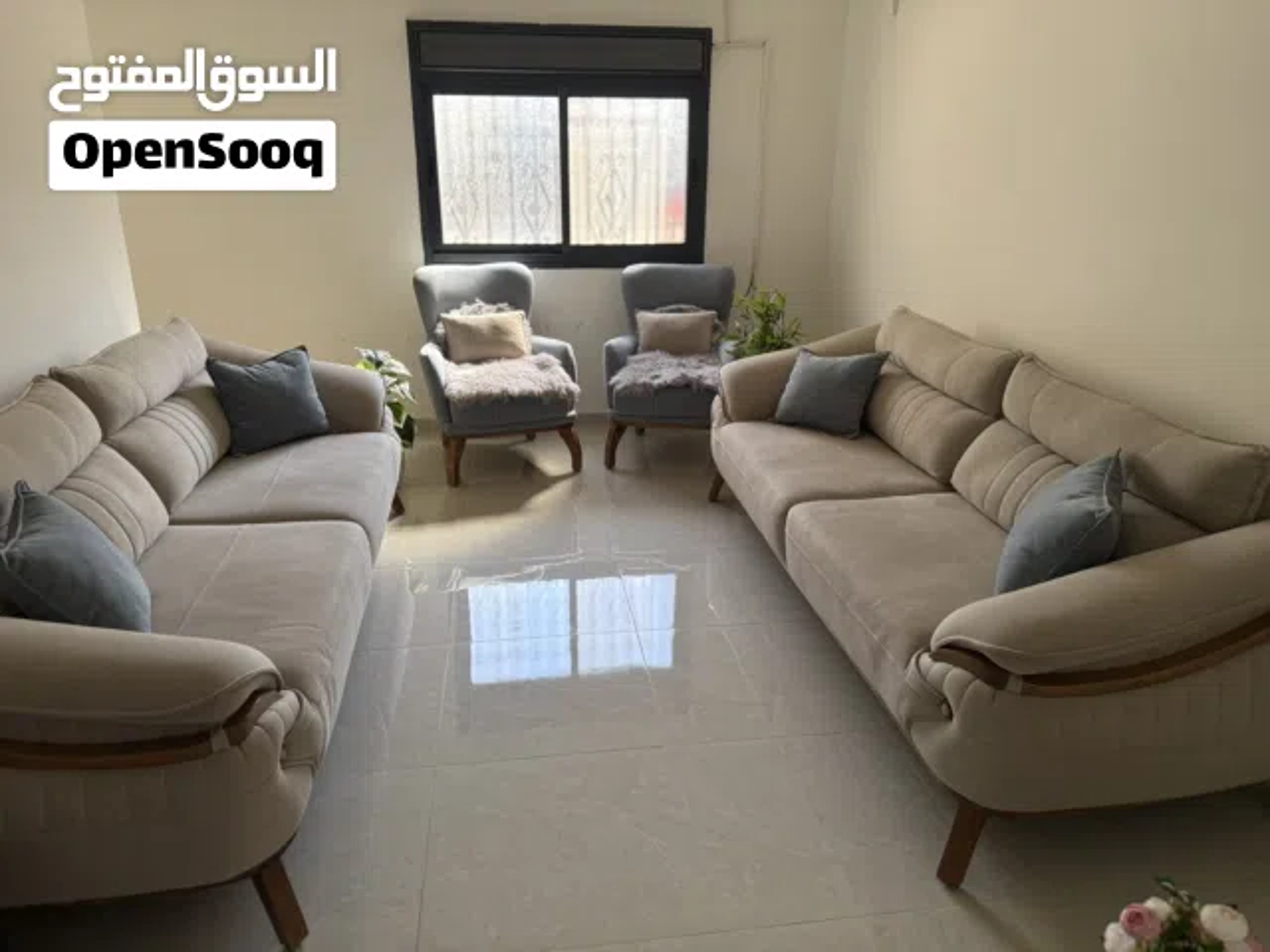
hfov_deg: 71.6
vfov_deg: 56.8
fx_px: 881
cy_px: 476
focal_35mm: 24
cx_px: 635
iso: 200
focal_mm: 6.76
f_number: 1.78
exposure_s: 1/141
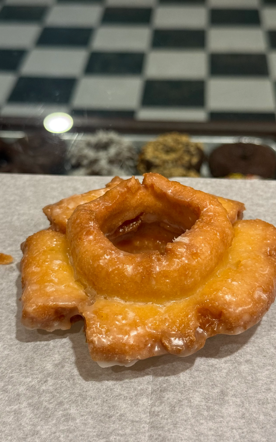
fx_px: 614
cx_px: 149
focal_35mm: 51
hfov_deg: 25.3
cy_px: 221
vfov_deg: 39.6
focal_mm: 6.76
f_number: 1.78
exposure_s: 1/60
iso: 250
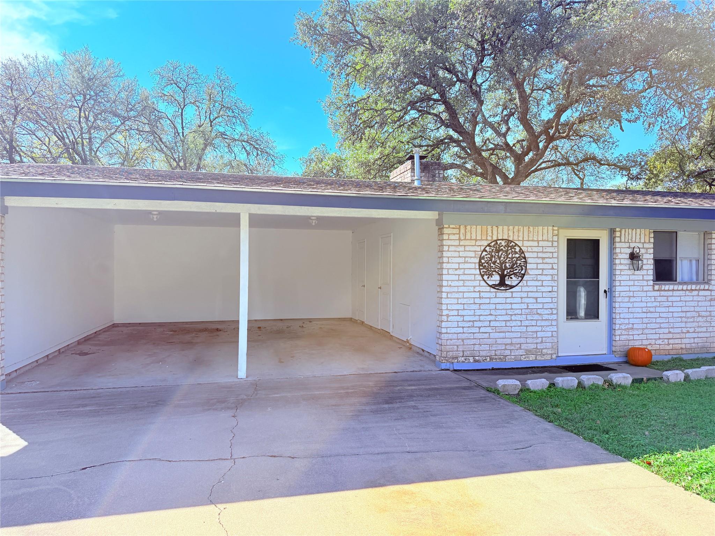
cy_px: 268
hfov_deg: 71.6
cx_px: 358
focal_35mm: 24
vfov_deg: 56.8
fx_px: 496
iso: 100
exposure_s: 1/2445
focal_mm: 6.76
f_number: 1.78
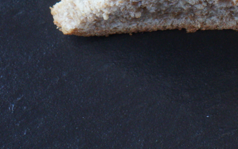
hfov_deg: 8.4
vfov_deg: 5.4
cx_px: 498
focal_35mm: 236
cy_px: -154
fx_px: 1532
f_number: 6.3
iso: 800
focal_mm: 35
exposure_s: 1/100
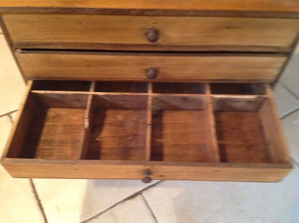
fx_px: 302
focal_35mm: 35
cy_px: 112
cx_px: 150
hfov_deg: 52.7
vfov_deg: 40.6
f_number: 2.4
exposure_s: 1/17
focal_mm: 4.28
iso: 800
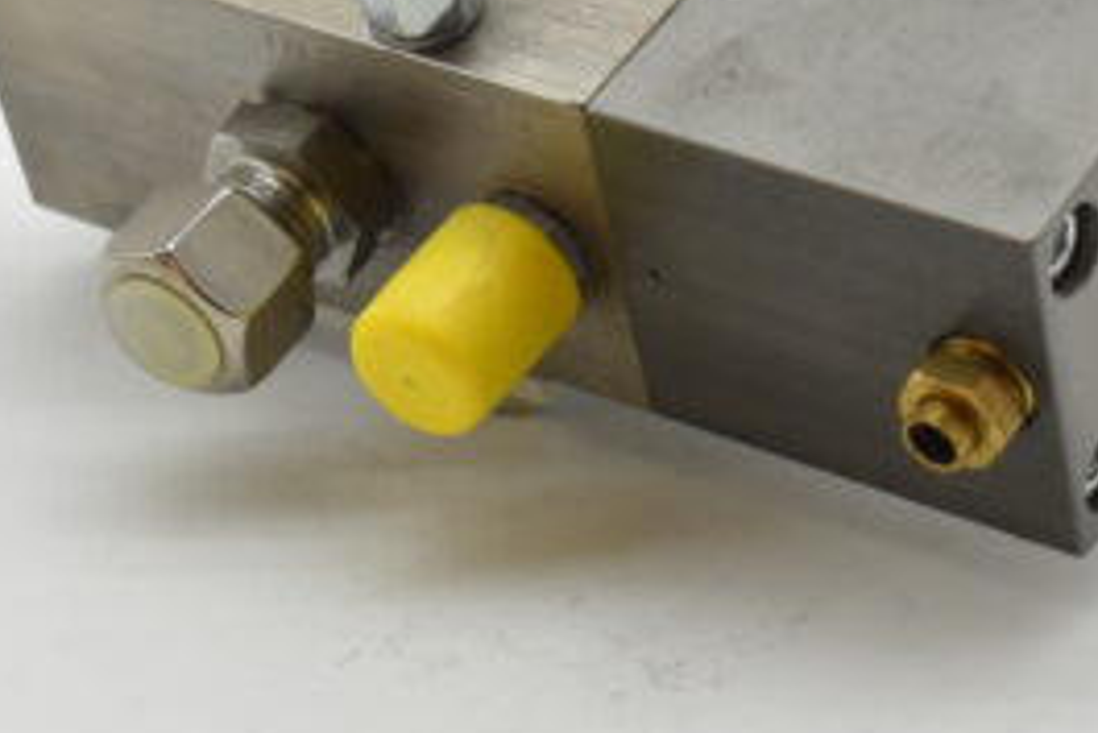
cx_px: 593
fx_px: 4974
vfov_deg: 8.4
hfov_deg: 12.6
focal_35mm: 163
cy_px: 133
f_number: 8
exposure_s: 1/1000
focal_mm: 48
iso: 1600
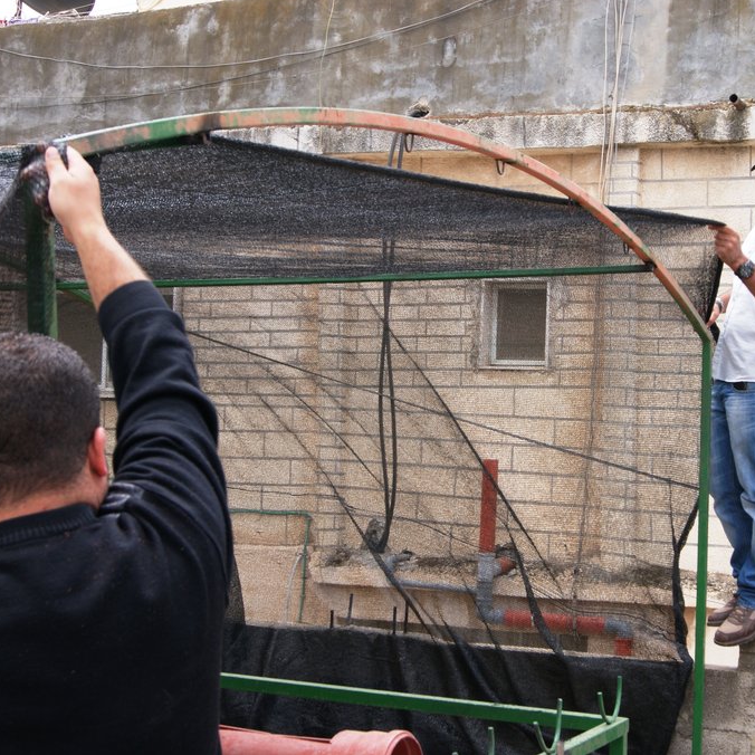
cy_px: 374
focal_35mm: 58
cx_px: 457
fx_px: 1431
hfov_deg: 29.5
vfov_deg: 29.6
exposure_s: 1/80
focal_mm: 30
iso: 100
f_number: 10
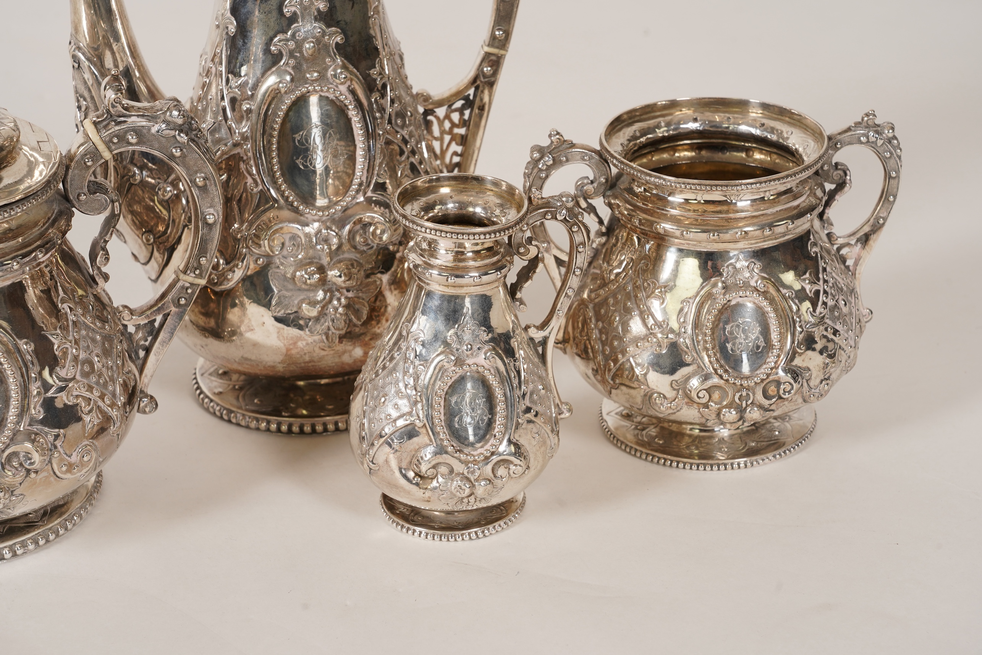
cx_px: 491
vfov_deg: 17.1
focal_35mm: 80
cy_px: 328
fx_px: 2182
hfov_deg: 25.4
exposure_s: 1/125
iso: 500
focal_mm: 80
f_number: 11
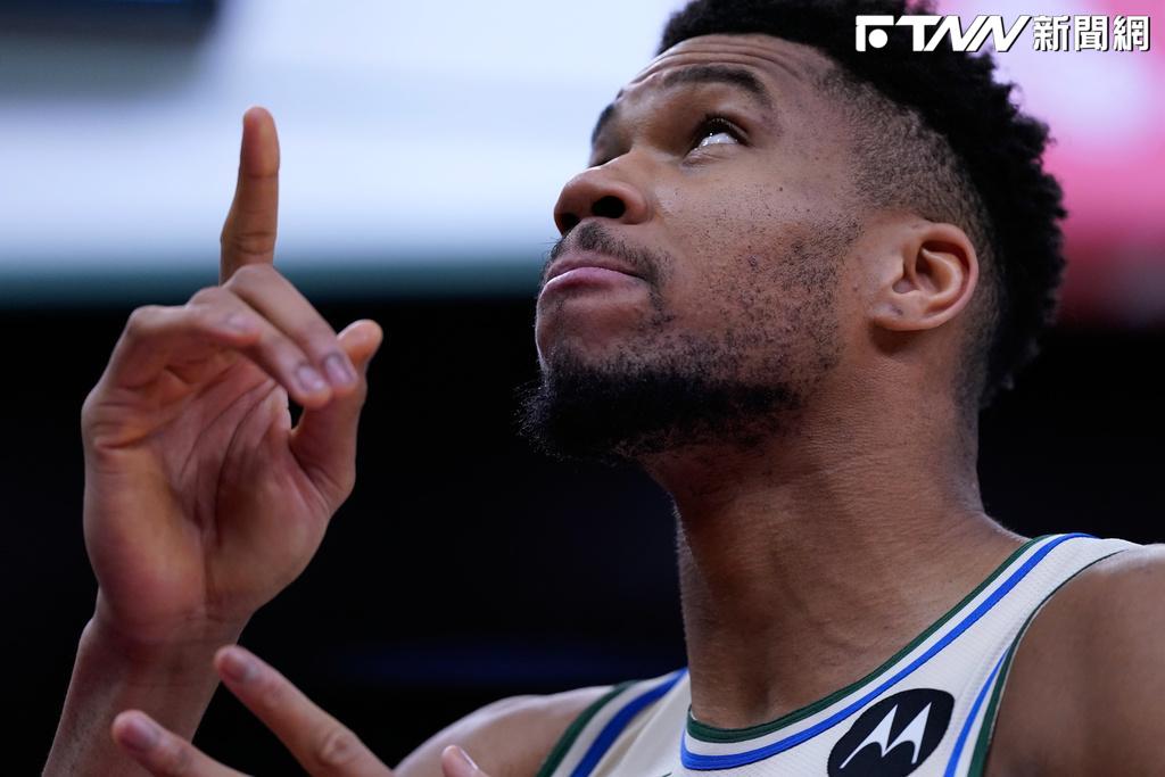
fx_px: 9709
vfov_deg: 4.6
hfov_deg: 6.9
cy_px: 388
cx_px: 582
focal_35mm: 300
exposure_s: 1/2000
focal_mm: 300
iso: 3200
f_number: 2.8
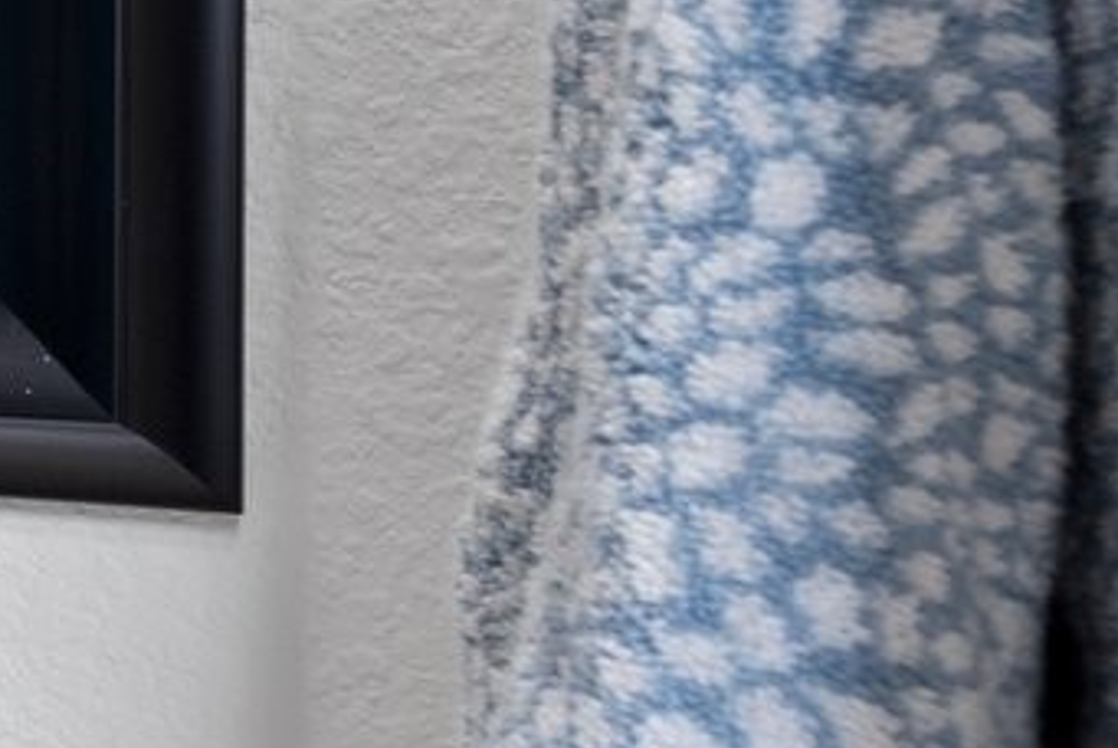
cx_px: -1646
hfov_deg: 13.9
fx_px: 2984
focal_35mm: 96
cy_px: 192
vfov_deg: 14.2
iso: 320
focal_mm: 16
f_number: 9
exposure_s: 1/1.67
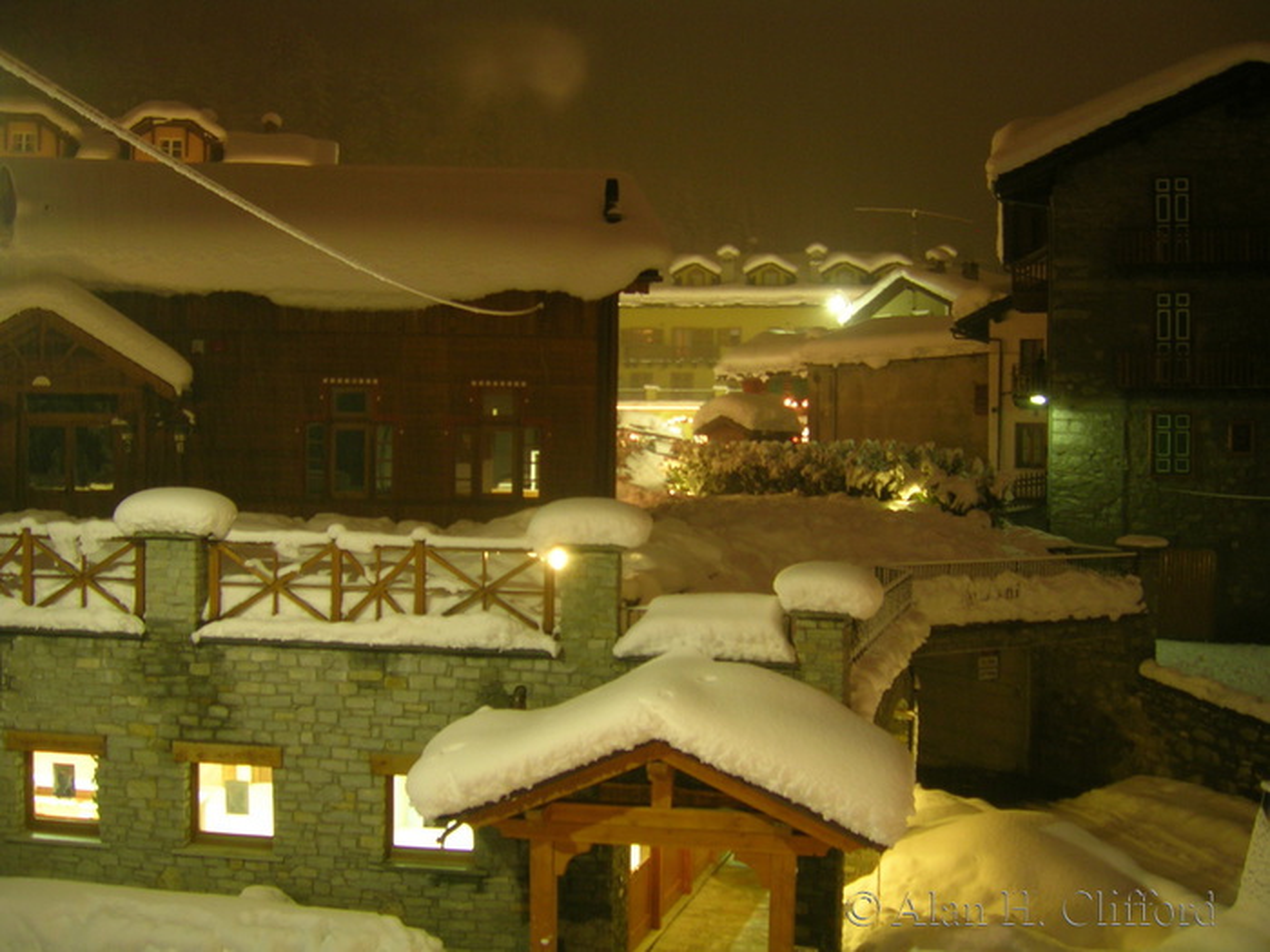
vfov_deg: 40.7
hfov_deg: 52.6
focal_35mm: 35
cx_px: 635
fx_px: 1284
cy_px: 476
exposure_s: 2
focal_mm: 5.4
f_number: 2.8
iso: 50
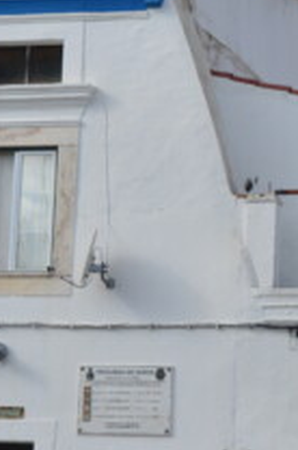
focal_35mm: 135
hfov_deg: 10.0
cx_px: 319
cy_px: 225
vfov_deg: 15.2
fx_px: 1682
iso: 100
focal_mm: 26
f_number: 8
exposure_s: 1/320
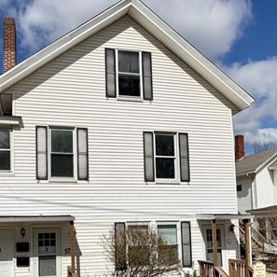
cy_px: 212
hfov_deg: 50.1
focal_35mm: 32
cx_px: 90
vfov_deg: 48.9
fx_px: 290
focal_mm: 2.22
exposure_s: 1/2320
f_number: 2.2
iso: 20
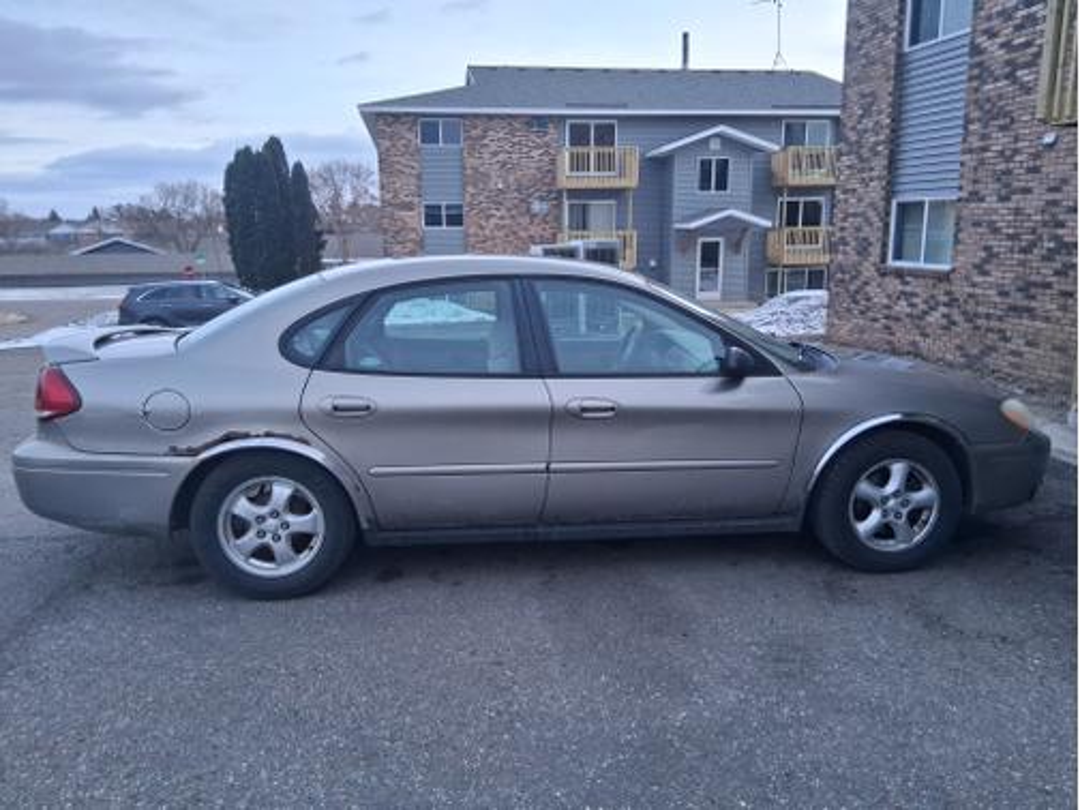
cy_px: 405
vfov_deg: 53.1
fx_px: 811
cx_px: 540
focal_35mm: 26
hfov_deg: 67.3
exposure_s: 1/120
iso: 160
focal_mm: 3.98
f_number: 1.8
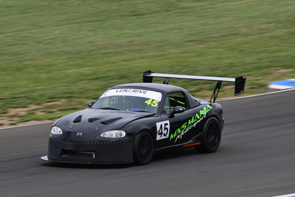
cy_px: 98
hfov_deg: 3.0
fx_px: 5656
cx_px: 148
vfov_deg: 2.0
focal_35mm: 690
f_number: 13
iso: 250
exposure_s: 1/250
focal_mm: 460
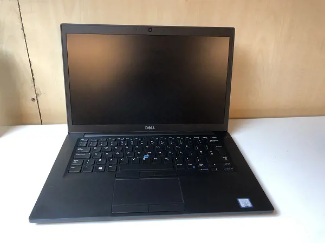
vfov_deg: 49.7
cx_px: 162
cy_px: 122
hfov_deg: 63.4
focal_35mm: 28
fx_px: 263
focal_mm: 4
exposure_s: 1/25
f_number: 1.8
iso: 40
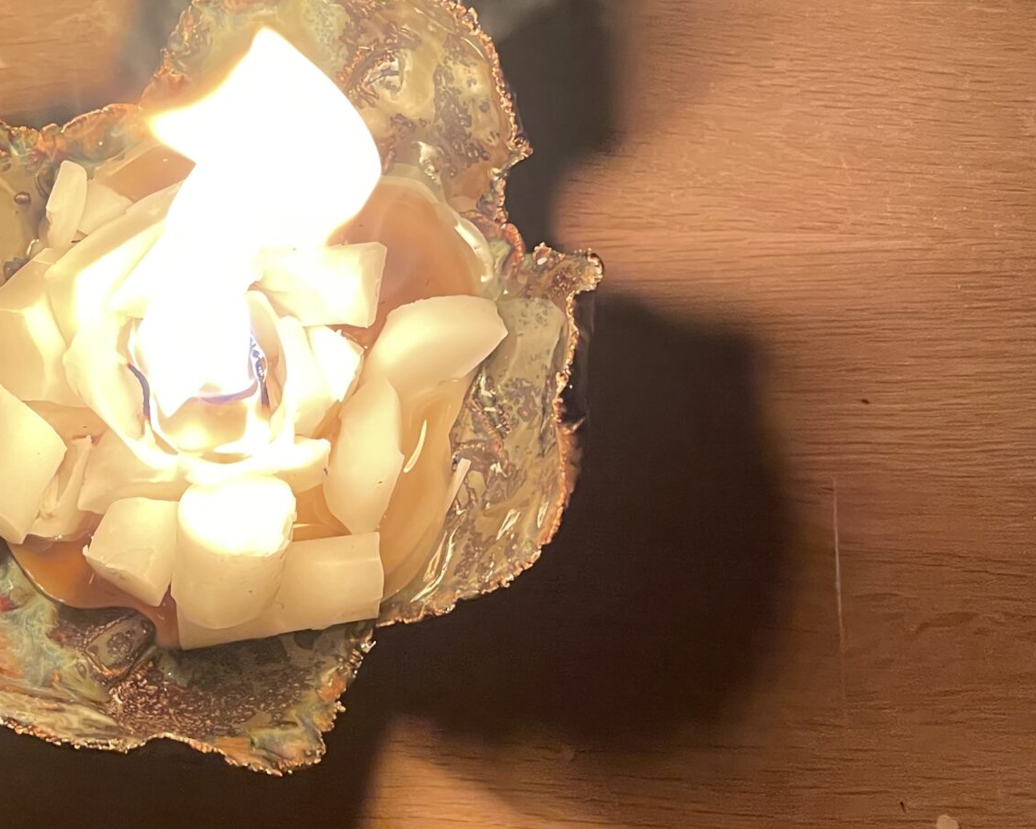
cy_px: 300
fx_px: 1748
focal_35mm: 57
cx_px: 221
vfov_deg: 26.6
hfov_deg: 32.2
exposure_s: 1/53
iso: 500
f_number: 1.6
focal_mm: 4.2
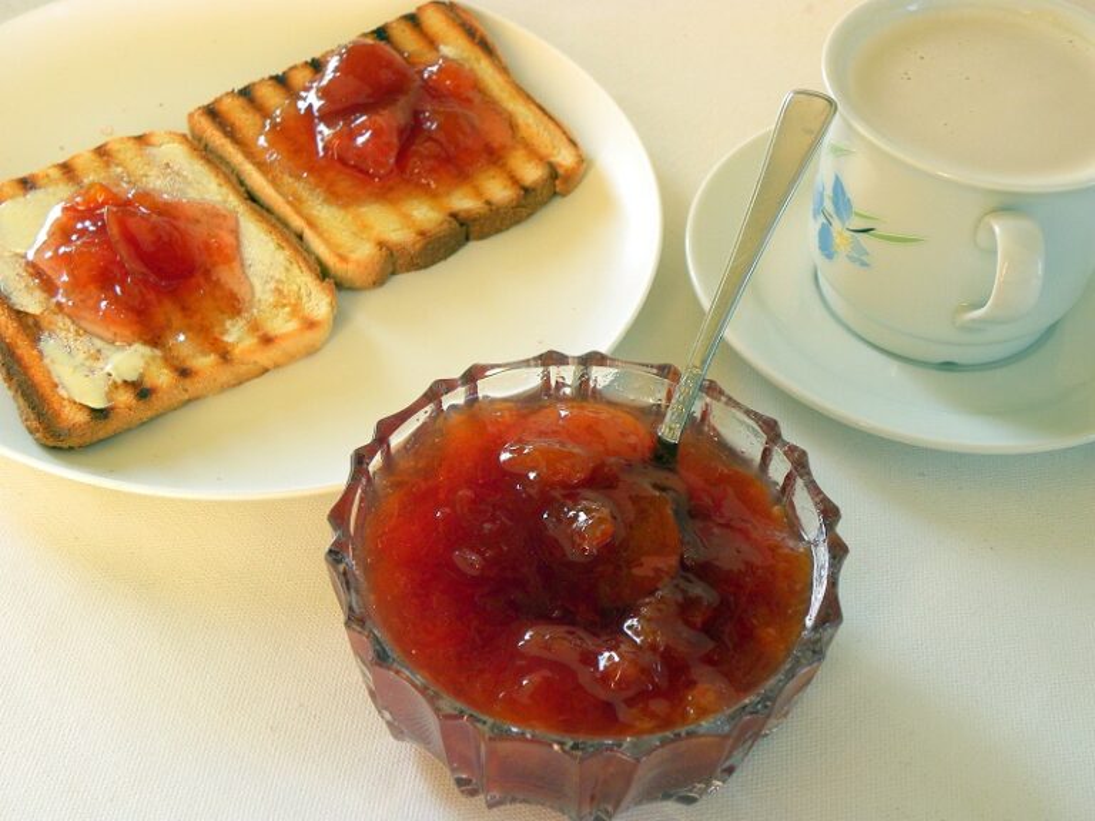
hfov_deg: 36.8
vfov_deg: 28.0
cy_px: 410
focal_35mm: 52
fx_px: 1645
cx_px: 548
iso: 117
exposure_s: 1/65
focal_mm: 9.2
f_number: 3.5
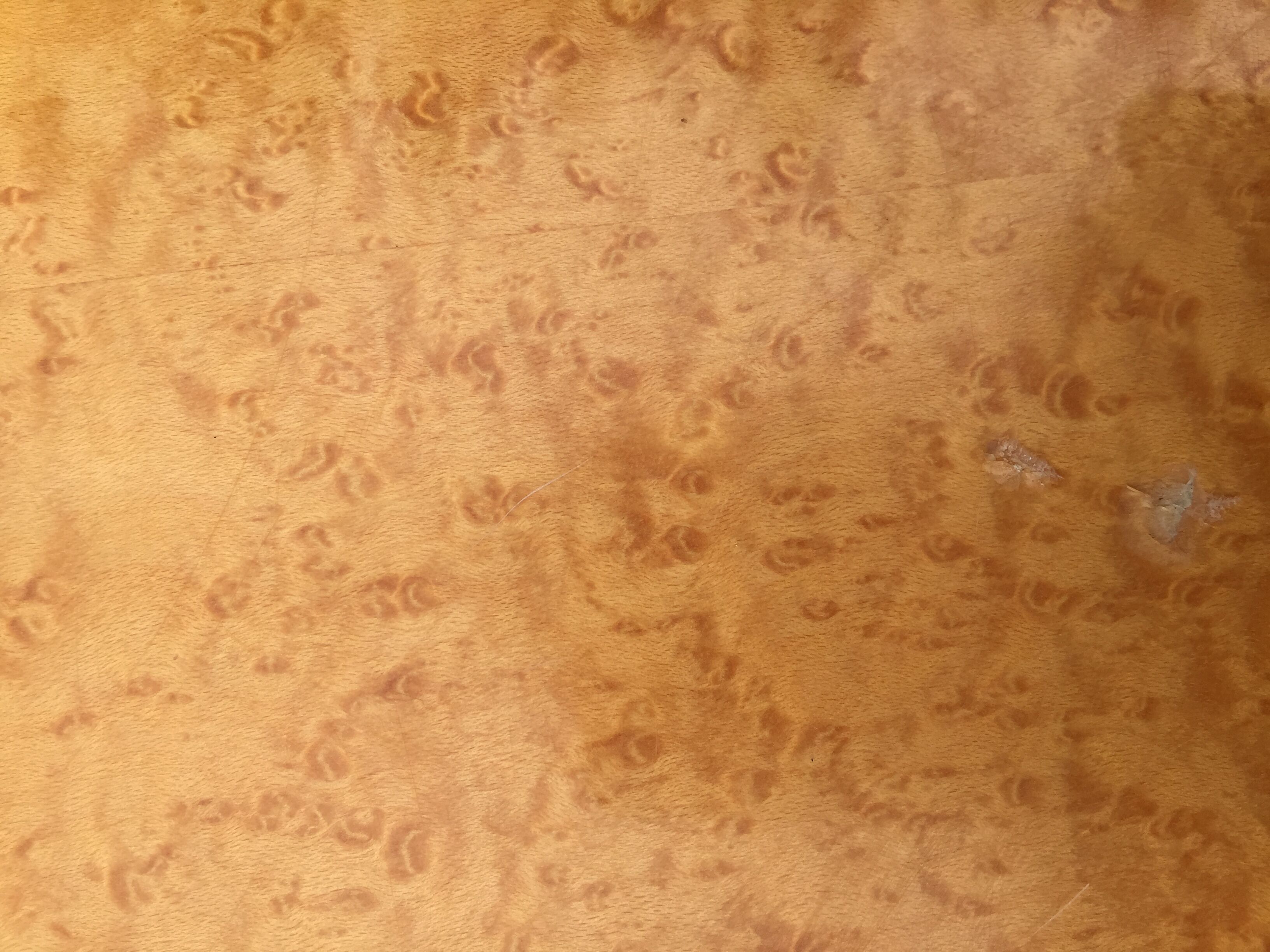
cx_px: 635
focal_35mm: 29
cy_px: 476
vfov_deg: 48.2
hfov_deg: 61.7
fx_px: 1064
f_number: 2.2
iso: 32
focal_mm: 4.15
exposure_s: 1/1319
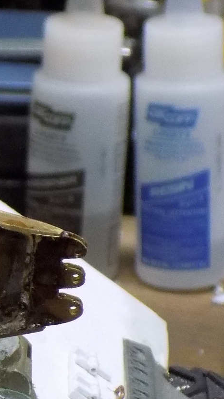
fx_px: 2324
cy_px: 392
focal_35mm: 220
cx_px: -187
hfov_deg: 5.4
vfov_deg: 9.7
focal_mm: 11.5
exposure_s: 1/30
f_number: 4.1
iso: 360
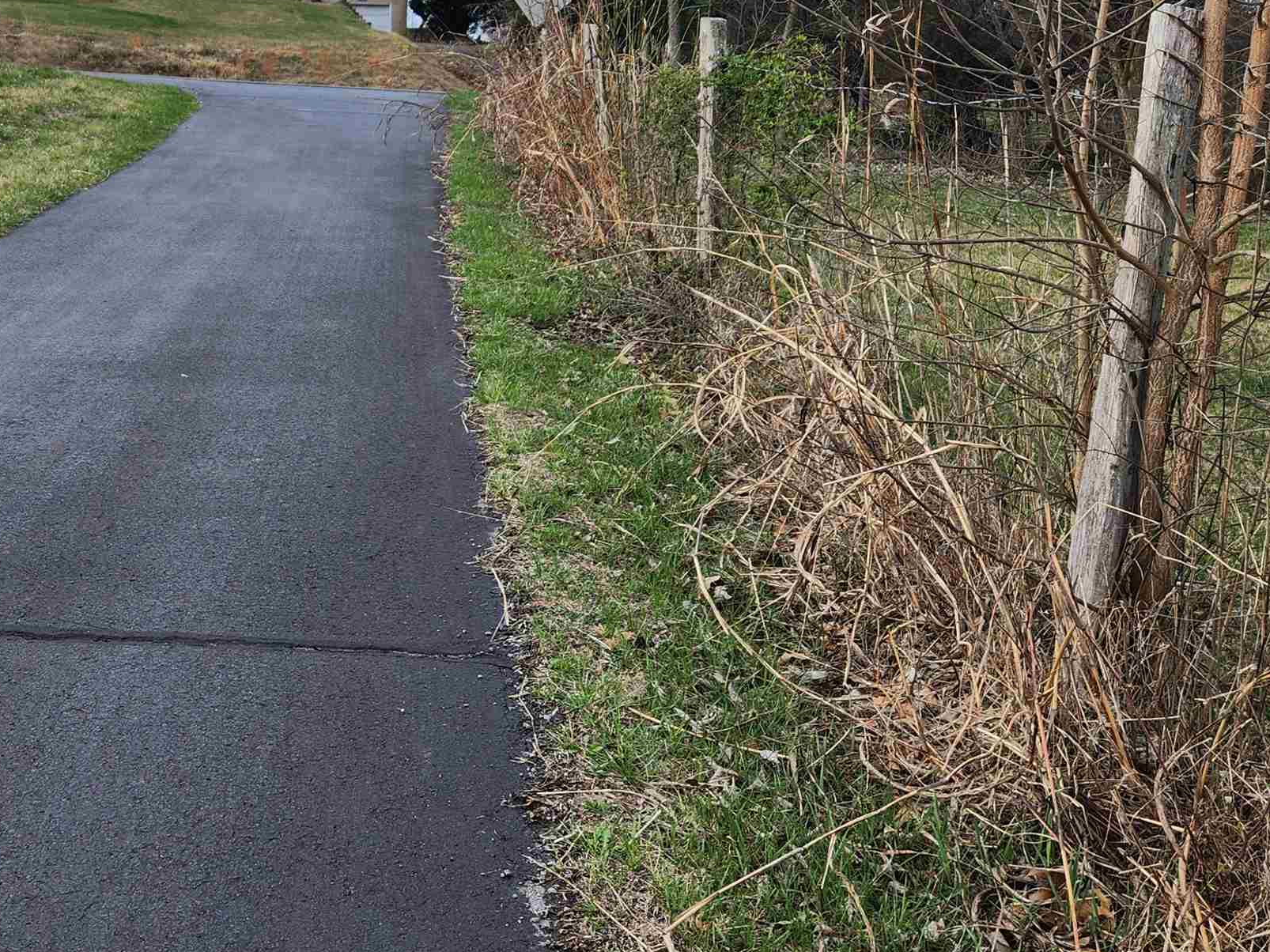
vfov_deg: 32.5
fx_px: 1614
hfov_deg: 41.7
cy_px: 302
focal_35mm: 44
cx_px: 317
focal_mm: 5.4
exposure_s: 1/1111
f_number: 1.8
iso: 20
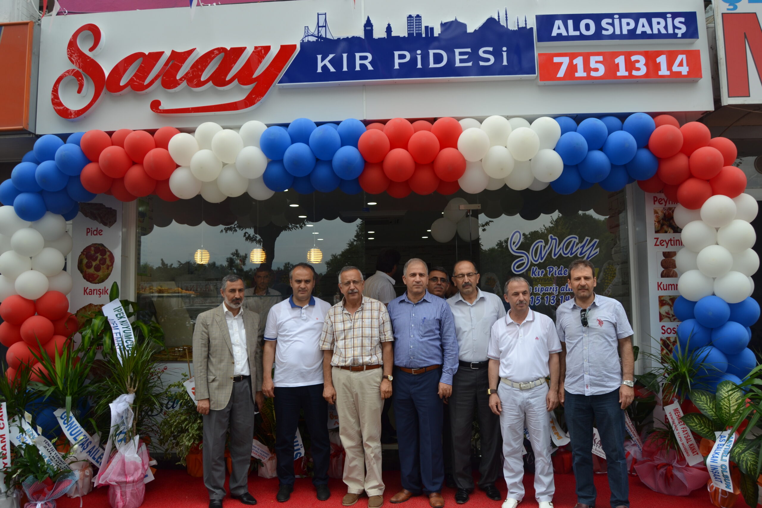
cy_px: 254
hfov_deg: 67.4
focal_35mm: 27
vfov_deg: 47.9
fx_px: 571
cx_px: 381
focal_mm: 18
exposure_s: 1/160
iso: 100
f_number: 6.3
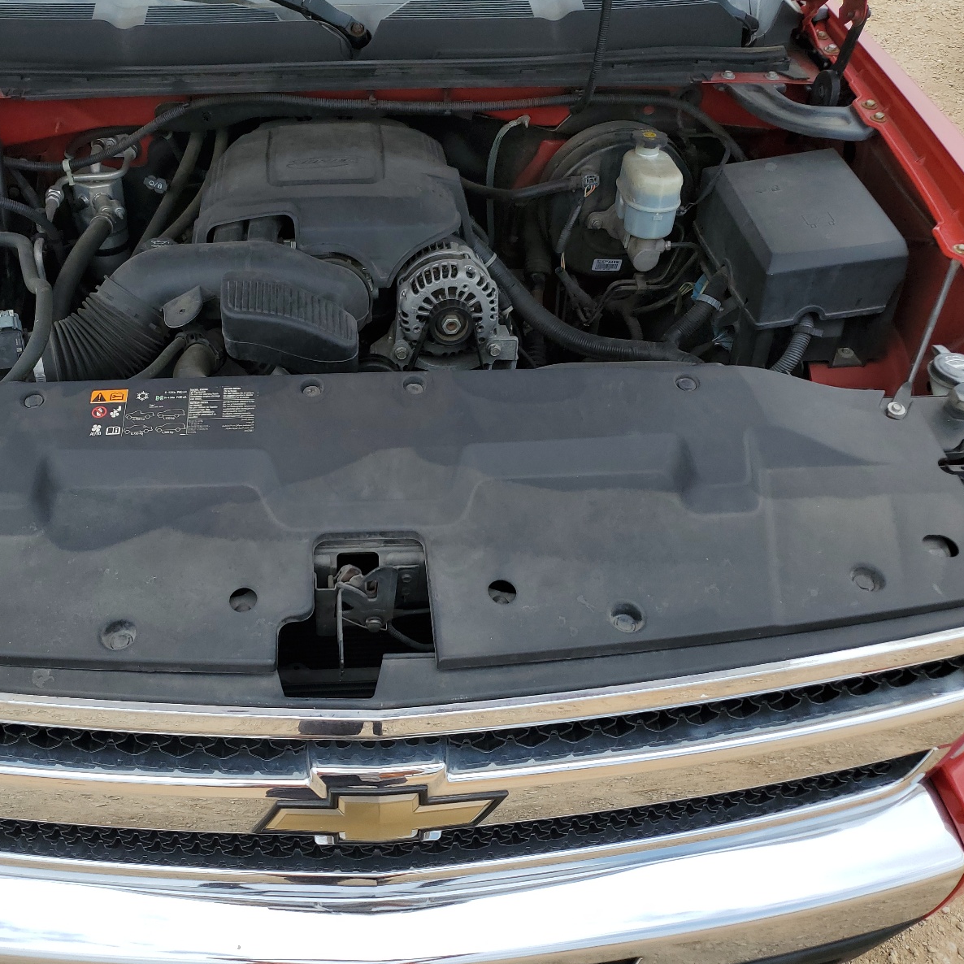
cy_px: 483
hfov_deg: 51.9
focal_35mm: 31
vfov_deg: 52.5
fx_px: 977
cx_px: 351
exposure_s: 1/2500
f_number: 1.5
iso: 50
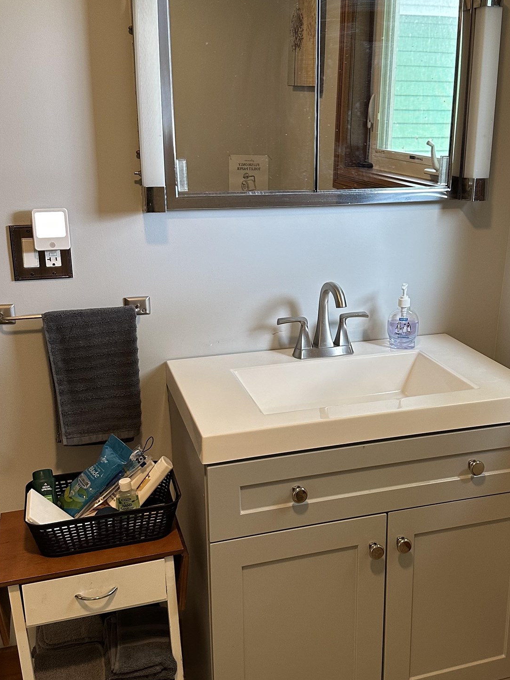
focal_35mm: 38
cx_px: 309
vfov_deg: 49.0
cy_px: 331
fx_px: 747
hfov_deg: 37.6
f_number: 1.78
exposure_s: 1/60
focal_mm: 6.86
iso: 250
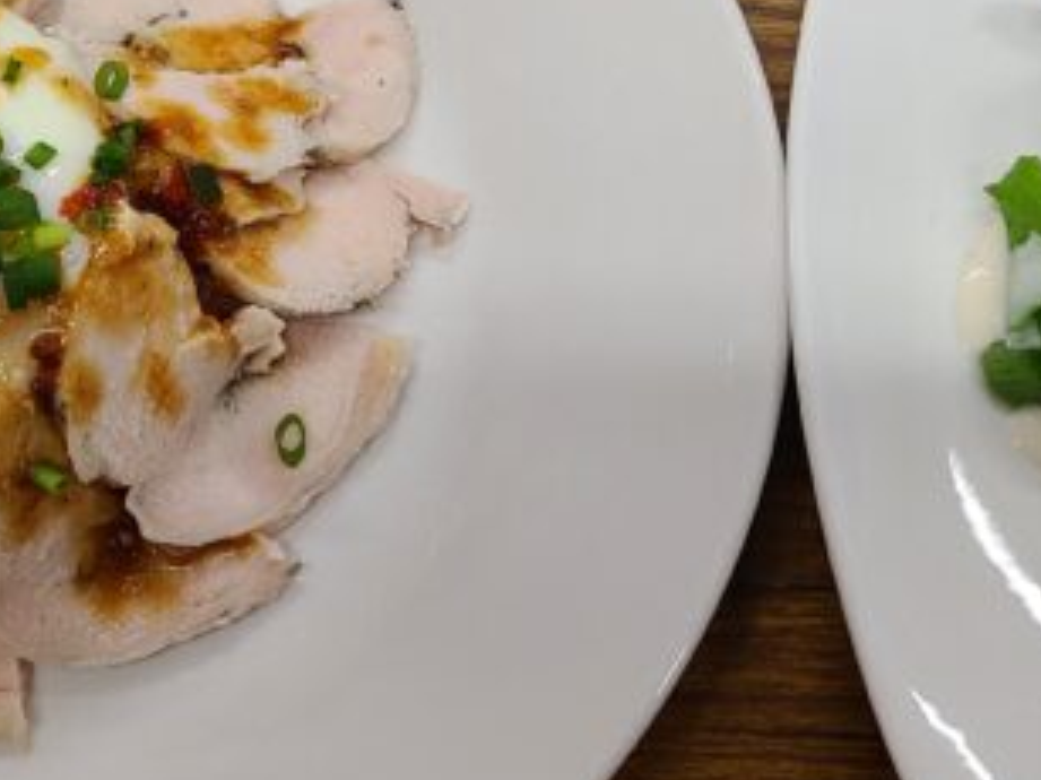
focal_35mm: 65
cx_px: 631
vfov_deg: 21.8
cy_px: 14
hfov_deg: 29.7
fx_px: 1954
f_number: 1.8
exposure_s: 1/120
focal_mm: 5.4
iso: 64
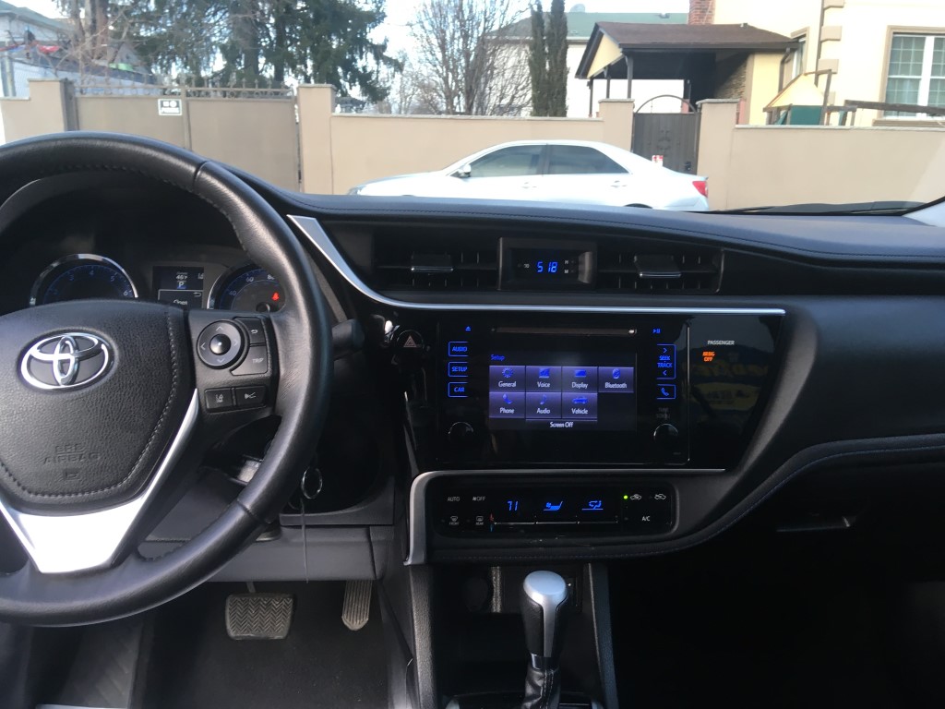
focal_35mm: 29
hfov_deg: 61.7
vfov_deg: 48.2
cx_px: 472
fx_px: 792
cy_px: 354
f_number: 2.2
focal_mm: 4.15
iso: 25
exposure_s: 1/40
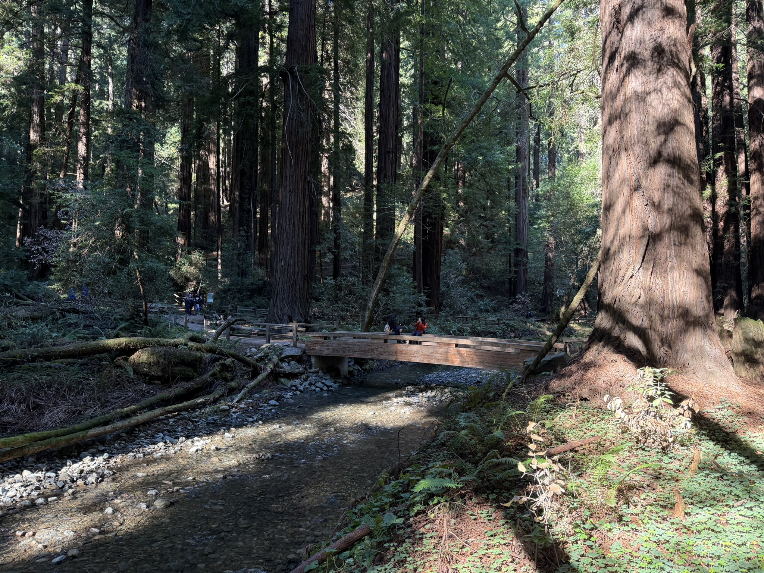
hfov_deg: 71.6
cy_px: 286
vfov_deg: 56.8
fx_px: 530
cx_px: 382
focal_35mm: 24
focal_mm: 6.76
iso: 200
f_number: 1.78
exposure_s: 1/88
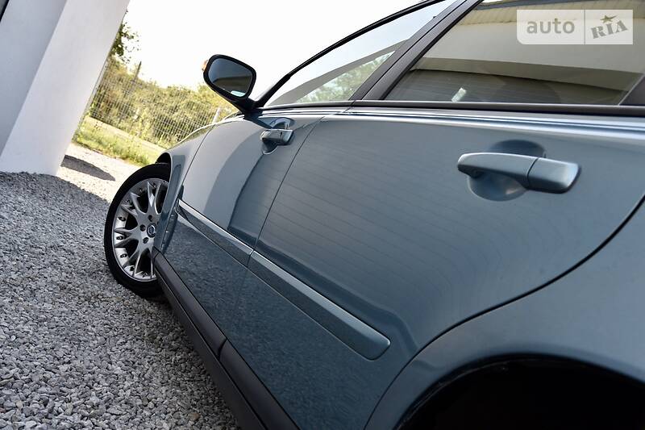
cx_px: 322
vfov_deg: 37.8
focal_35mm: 35
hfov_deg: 54.4
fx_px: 627
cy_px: 215
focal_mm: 35
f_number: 7.1
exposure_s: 1/200
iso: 400
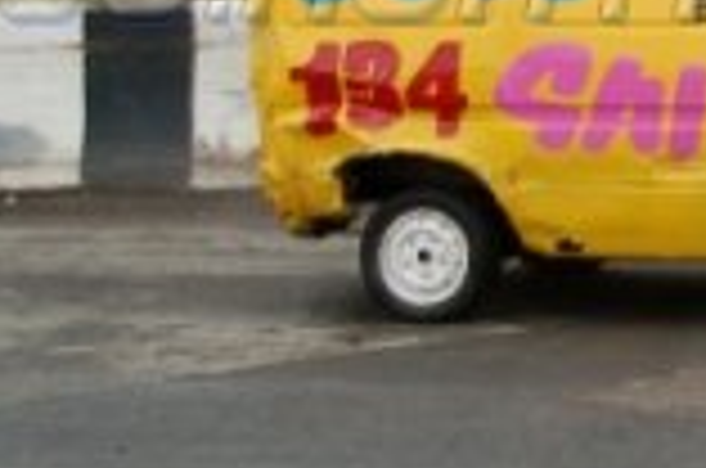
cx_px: 1138
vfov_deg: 7.2
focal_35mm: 190
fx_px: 3719
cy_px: -14
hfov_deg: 10.4
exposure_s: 1/640
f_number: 4.5
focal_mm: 31
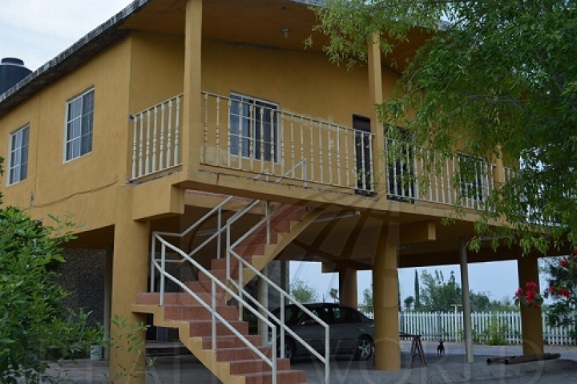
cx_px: 288
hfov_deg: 49.6
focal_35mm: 39
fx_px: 625
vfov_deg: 34.2
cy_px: 192
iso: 100
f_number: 5.6
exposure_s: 1/125
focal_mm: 26
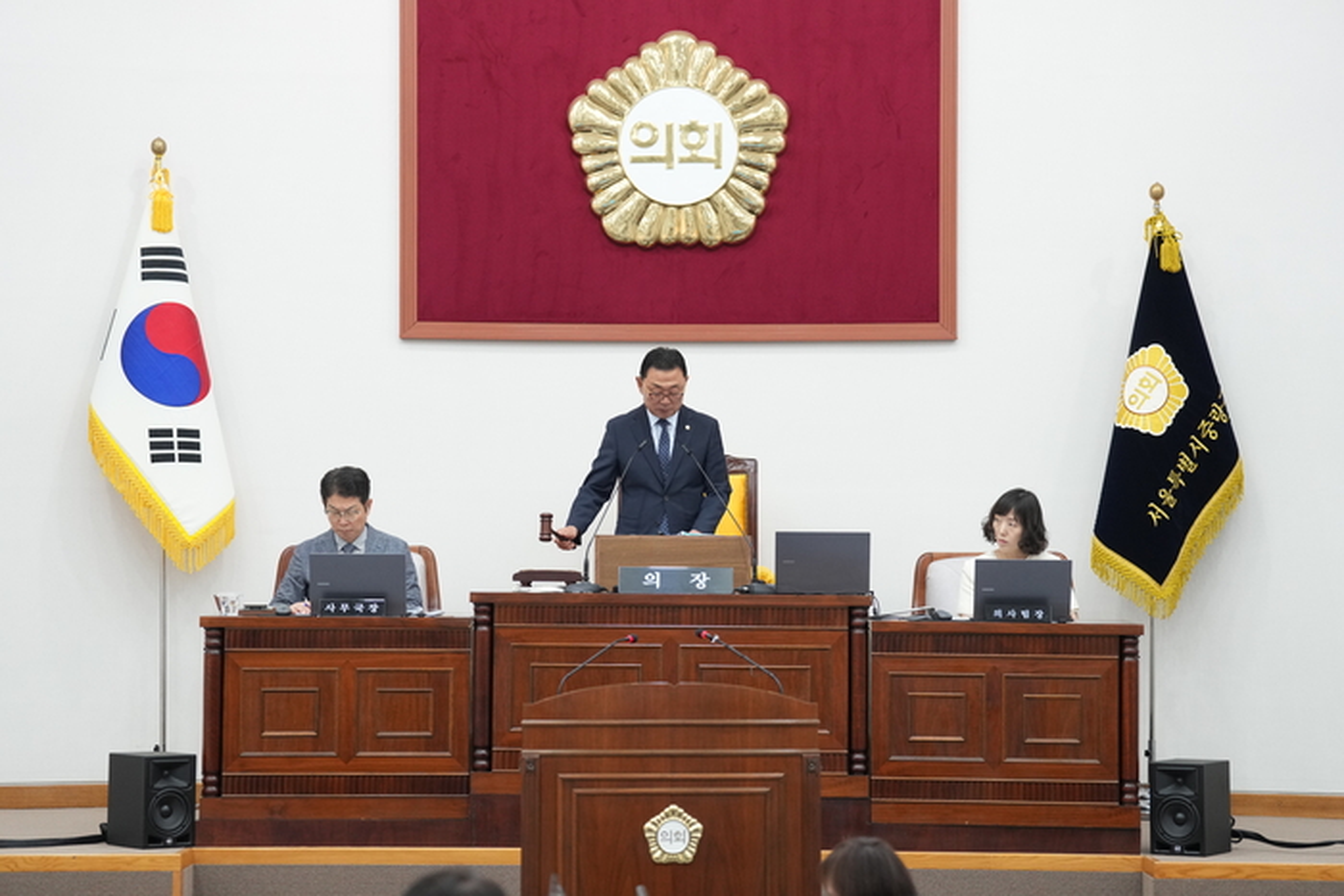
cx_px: 672
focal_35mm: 89
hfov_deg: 22.9
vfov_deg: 15.4
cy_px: 448
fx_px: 3323
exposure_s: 1/320
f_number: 2.8
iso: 2500
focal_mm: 89
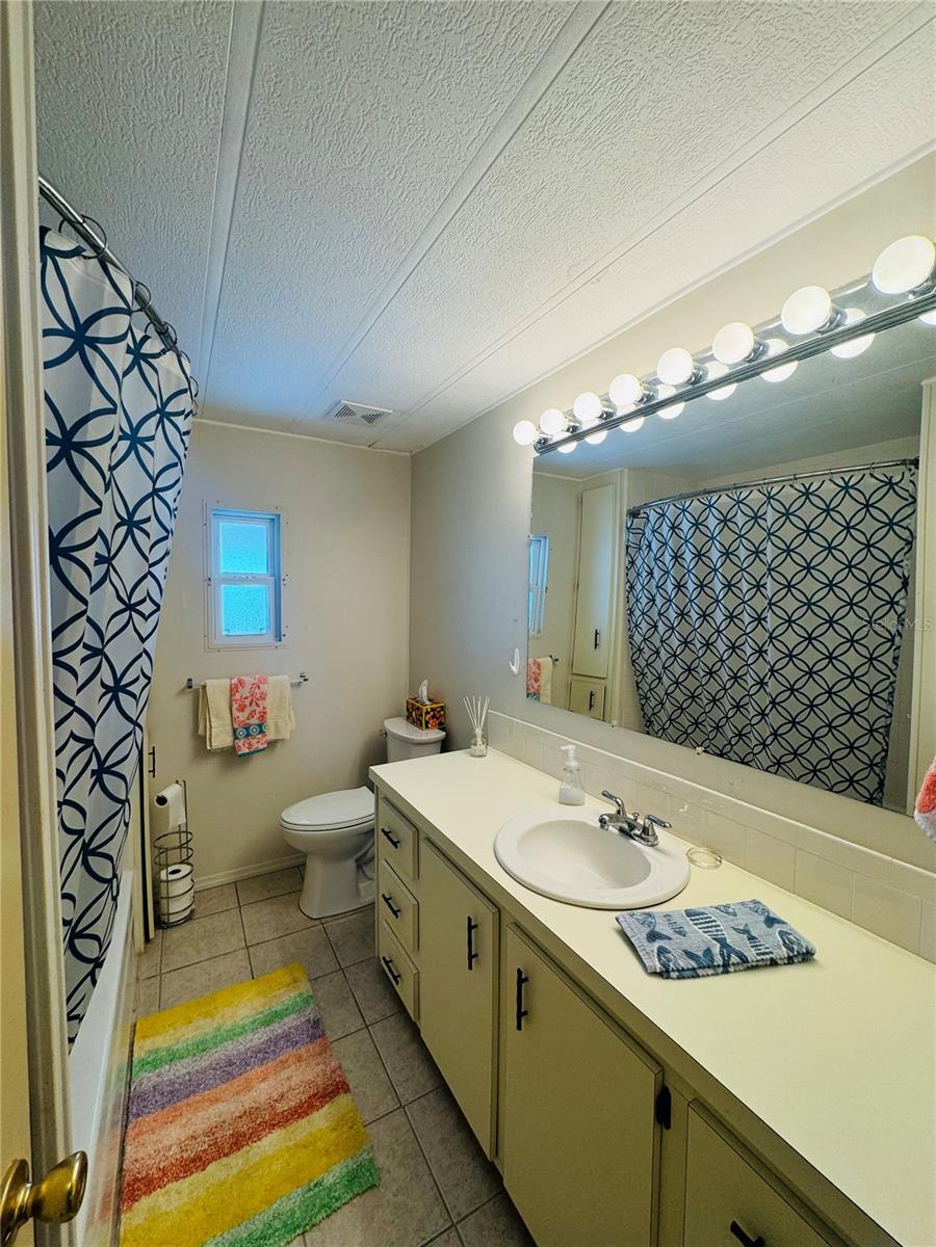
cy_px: 624
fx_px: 505
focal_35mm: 14
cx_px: 468
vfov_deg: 102.1
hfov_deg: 85.7
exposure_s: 1/120
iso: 80
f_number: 2.2
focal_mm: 2.22
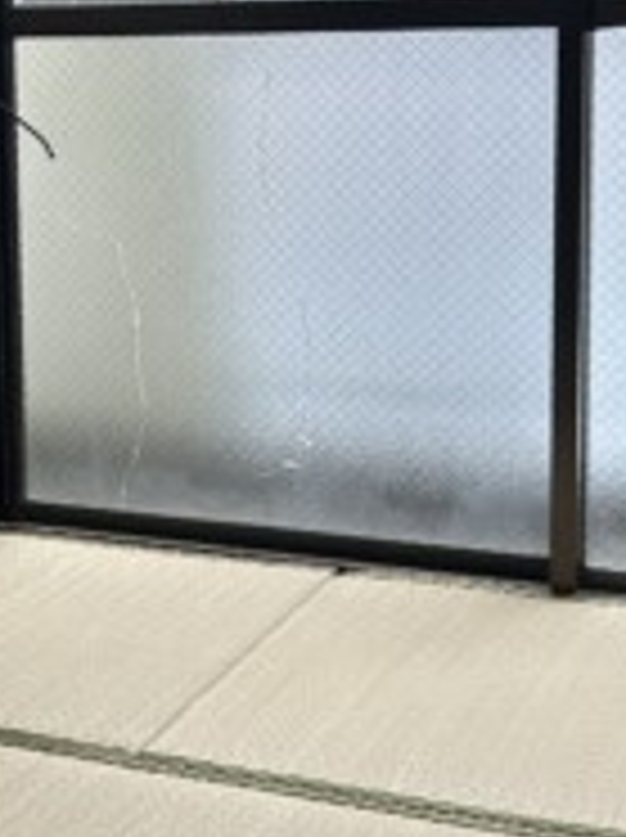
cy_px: 297
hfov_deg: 17.1
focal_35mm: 84
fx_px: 2030
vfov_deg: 23.2
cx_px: -32
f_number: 1.5
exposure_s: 1/539
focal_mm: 5.7
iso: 50
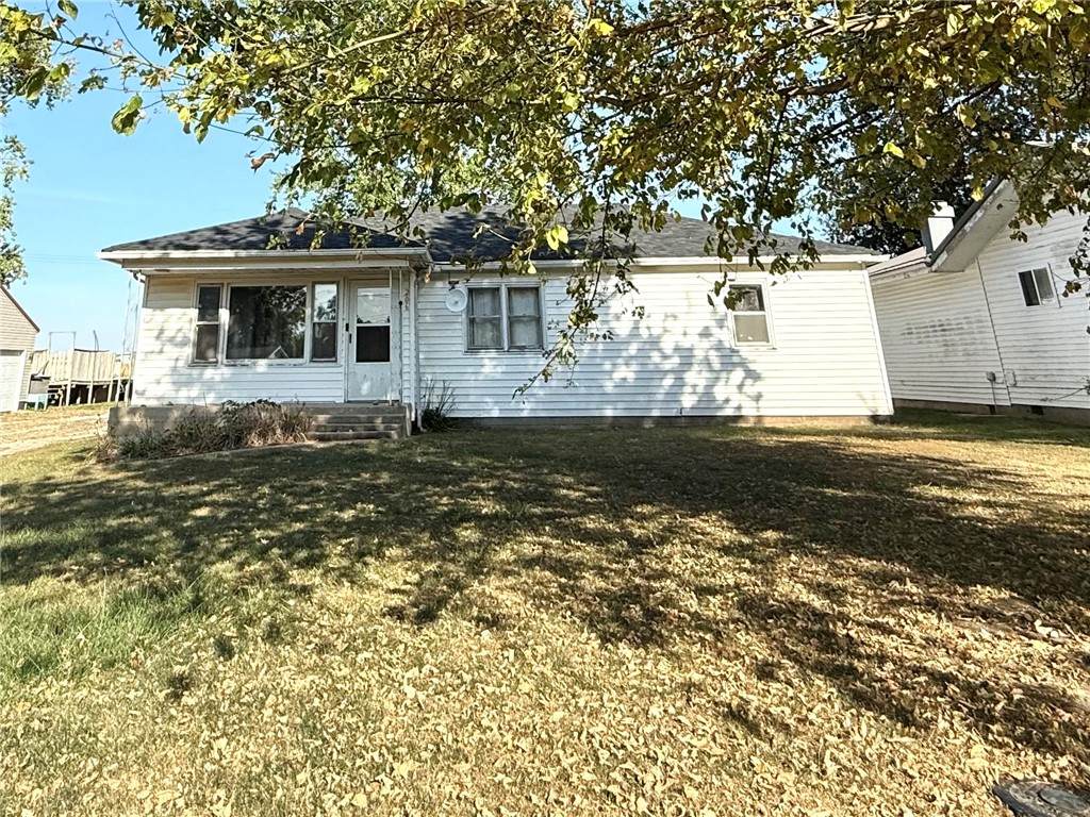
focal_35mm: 14
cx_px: 545
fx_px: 441
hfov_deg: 102.1
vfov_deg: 85.7
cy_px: 408
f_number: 2.2
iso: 64
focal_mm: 2.22
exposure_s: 1/1534
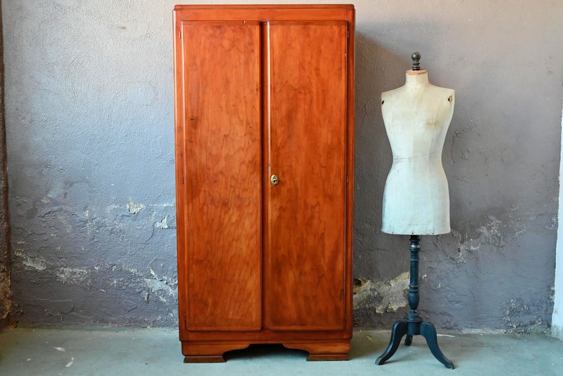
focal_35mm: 37
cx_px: 282
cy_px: 188
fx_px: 579
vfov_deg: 36.0
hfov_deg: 51.9
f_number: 4
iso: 2500
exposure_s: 1/125
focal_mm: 37
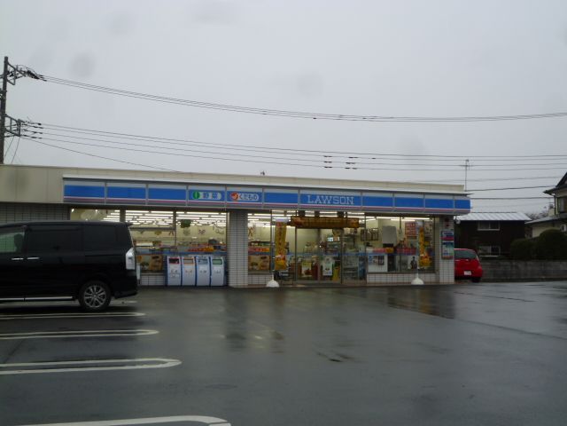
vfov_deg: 35.1
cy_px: 213
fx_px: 672
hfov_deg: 45.8
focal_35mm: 41
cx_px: 284
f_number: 3.6
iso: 80
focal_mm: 7.2
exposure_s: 1/60
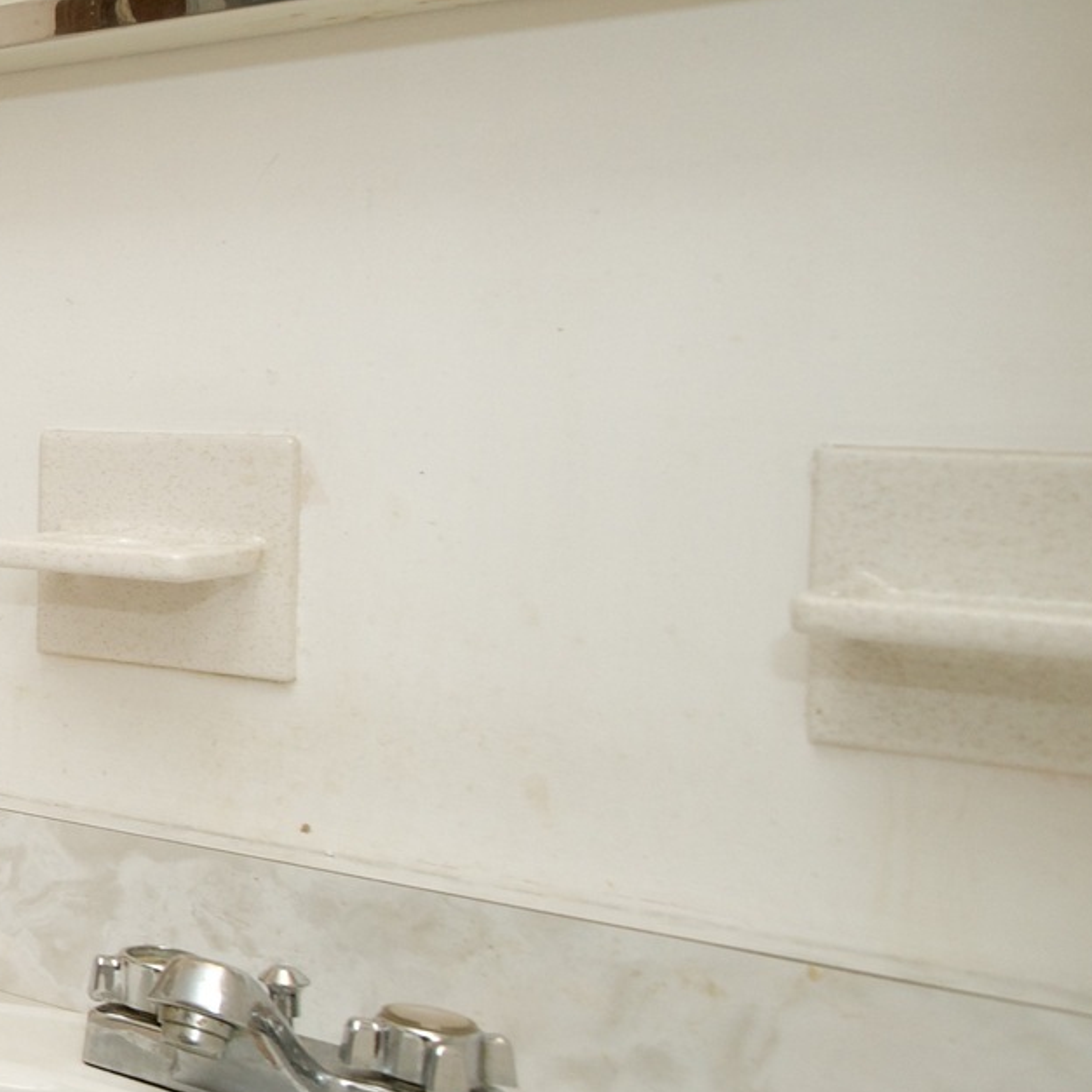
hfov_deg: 18.5
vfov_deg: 33.9
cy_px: 419
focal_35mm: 50
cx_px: -1169
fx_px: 1785
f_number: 6.3
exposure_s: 1/30
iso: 640
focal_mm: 12
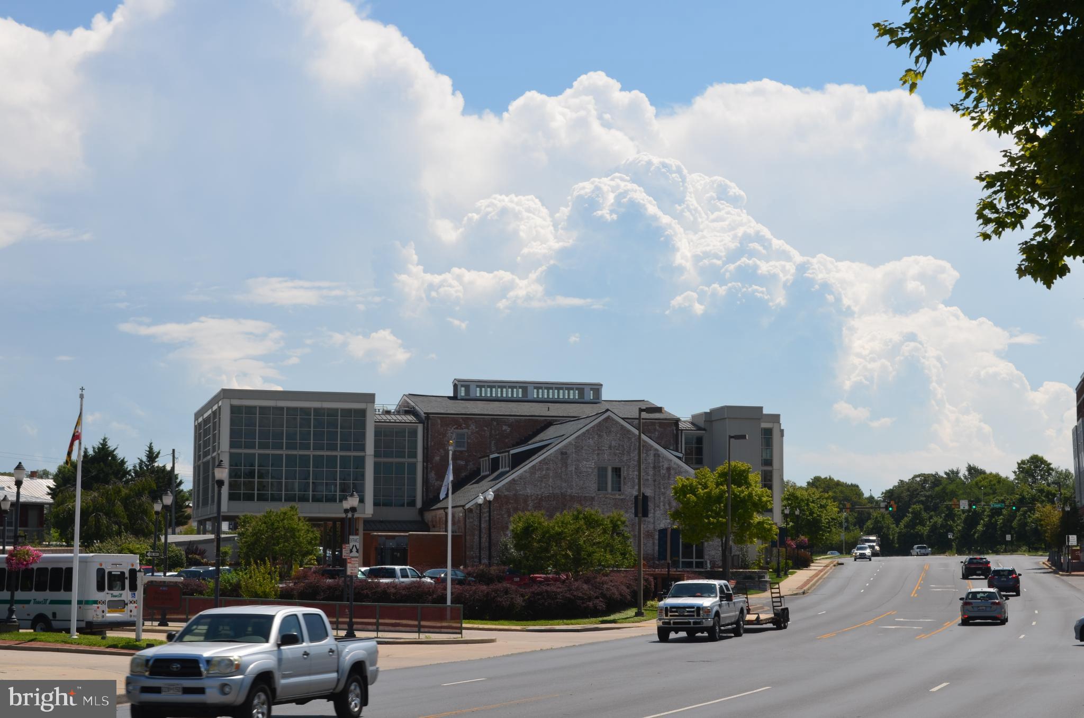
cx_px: 542
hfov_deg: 32.0
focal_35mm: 63
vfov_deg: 21.5
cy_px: 359
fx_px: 1893
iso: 100
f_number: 13
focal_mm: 42
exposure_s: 1/200
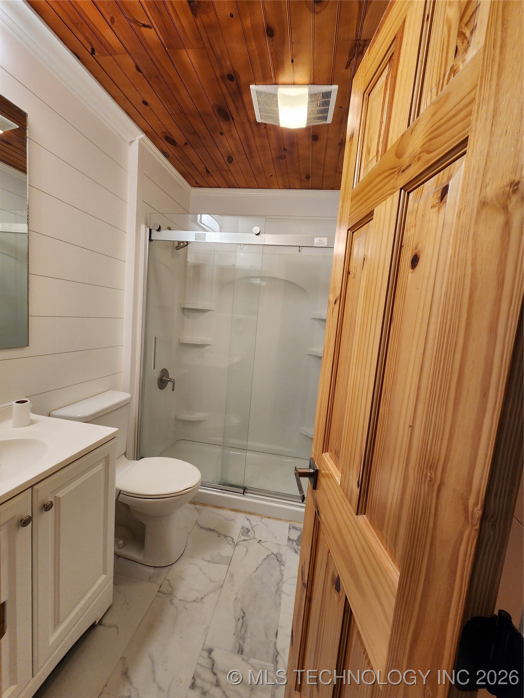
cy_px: 349
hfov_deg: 89.9
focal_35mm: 13
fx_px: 262
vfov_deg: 106.2
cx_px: 262
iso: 160
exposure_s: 1/60
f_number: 2.2
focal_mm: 2.2
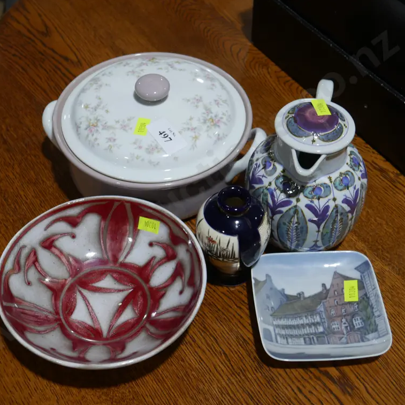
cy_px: 204
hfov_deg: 31.0
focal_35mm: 55
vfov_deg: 31.1
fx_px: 728
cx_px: 174
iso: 250
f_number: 5.1
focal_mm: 23
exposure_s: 1/60
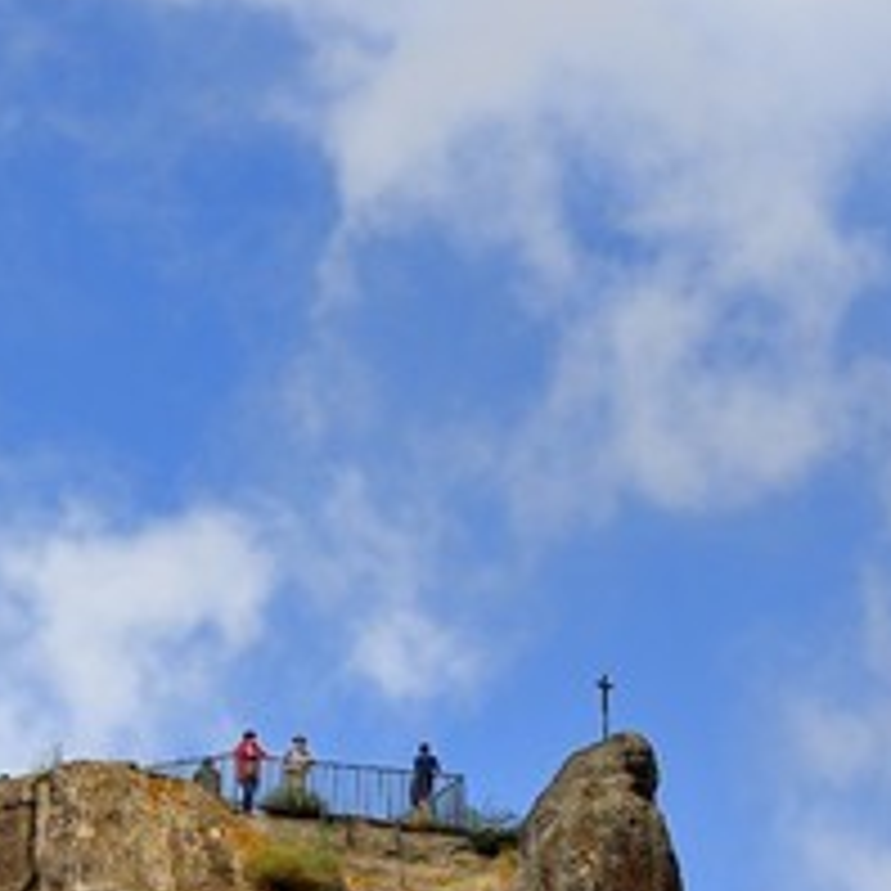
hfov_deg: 4.9
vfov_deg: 4.9
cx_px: 68
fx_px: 10484
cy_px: 536
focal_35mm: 360
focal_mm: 200
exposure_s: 1/250
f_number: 11
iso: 200
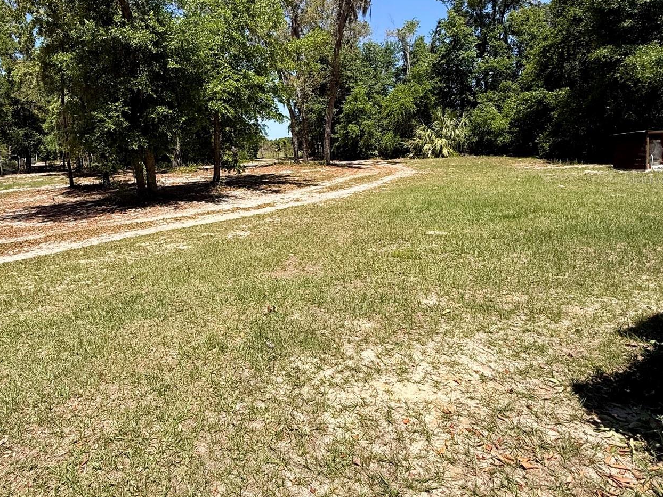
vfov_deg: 70.2
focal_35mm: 18
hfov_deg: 86.1
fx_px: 345
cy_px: 180
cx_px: 250
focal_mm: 2.22
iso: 50
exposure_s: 1/1572
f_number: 2.2
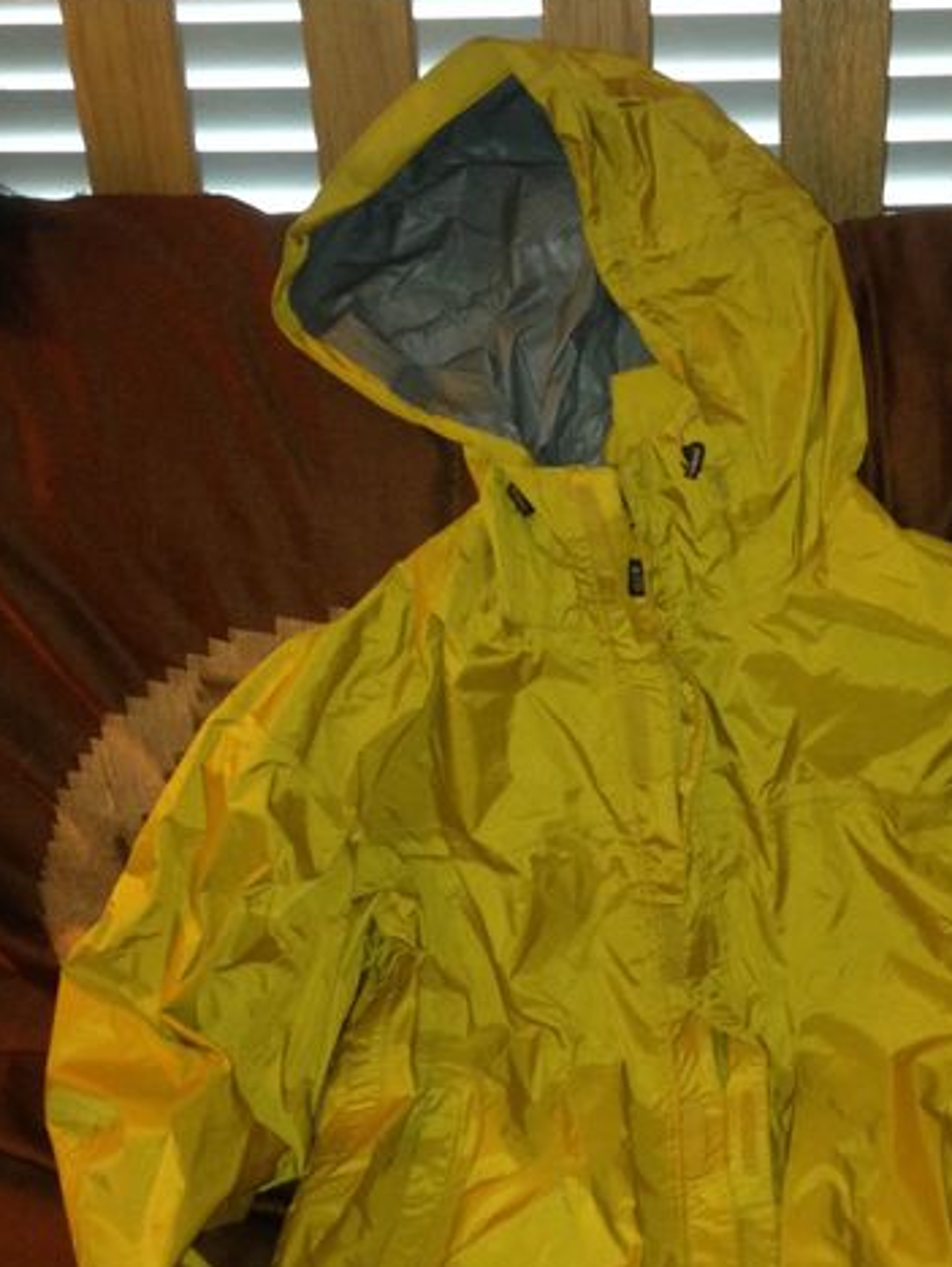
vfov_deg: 35.5
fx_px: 1941
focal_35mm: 53
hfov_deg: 27.2
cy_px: 912
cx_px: 709
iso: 125
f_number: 2.4
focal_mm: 4.12
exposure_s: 1/16
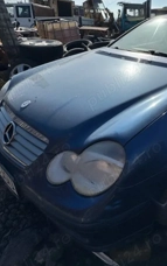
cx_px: 147
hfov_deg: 43.9
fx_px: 189
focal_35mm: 26
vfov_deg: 68.8
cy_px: 93
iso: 50
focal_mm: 2.22
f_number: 2.2
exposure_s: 1/3717
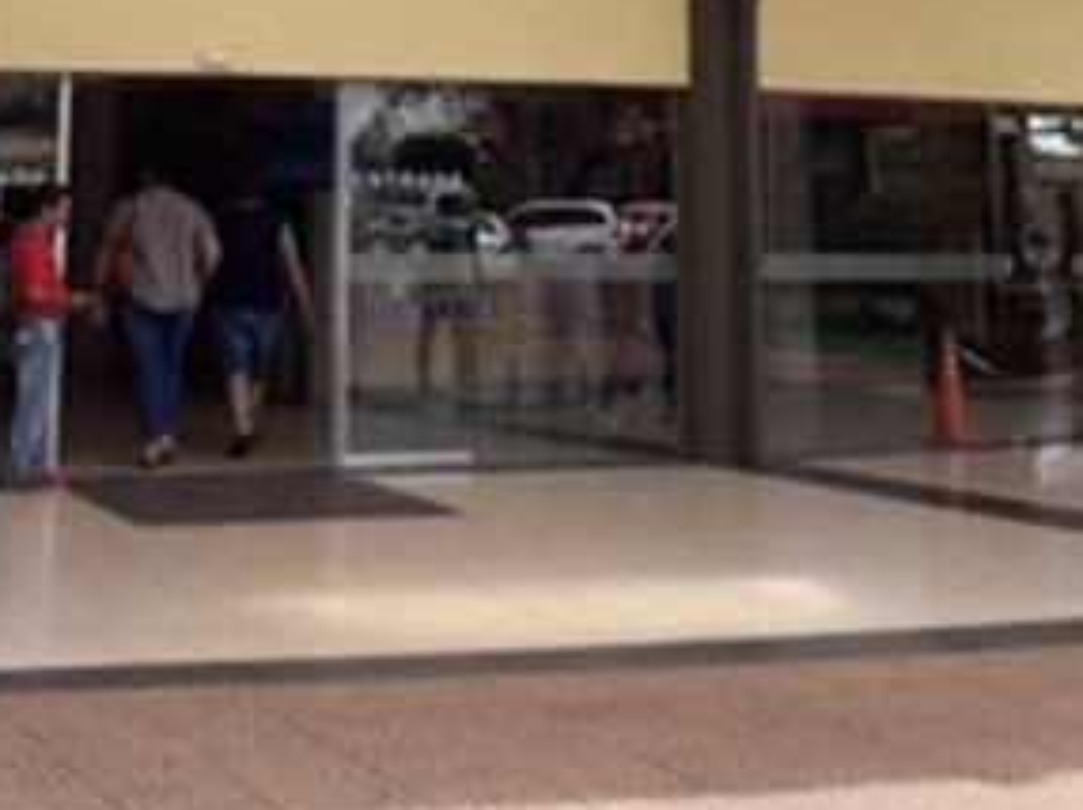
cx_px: 382
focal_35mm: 85
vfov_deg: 16.5
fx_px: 2657
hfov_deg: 23.0
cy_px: -195
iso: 40
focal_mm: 3.6
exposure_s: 1/735
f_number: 1.9
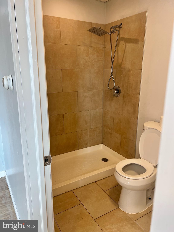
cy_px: 116
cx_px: 87
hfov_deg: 53.1
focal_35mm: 26
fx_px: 174
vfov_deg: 67.3
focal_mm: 5.7
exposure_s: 1/120
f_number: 1.5
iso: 64
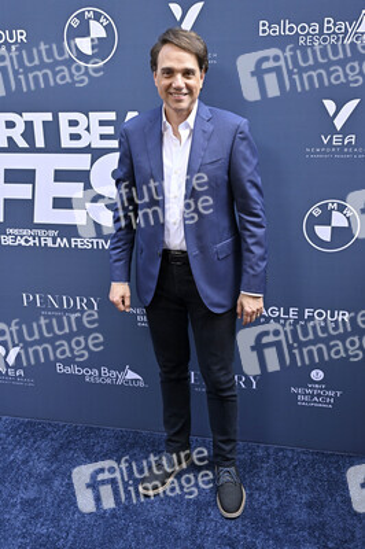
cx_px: 182
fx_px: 465
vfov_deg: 61.1
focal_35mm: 30
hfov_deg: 42.9
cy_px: 274
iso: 800
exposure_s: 1/320
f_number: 6.3
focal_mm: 30.5
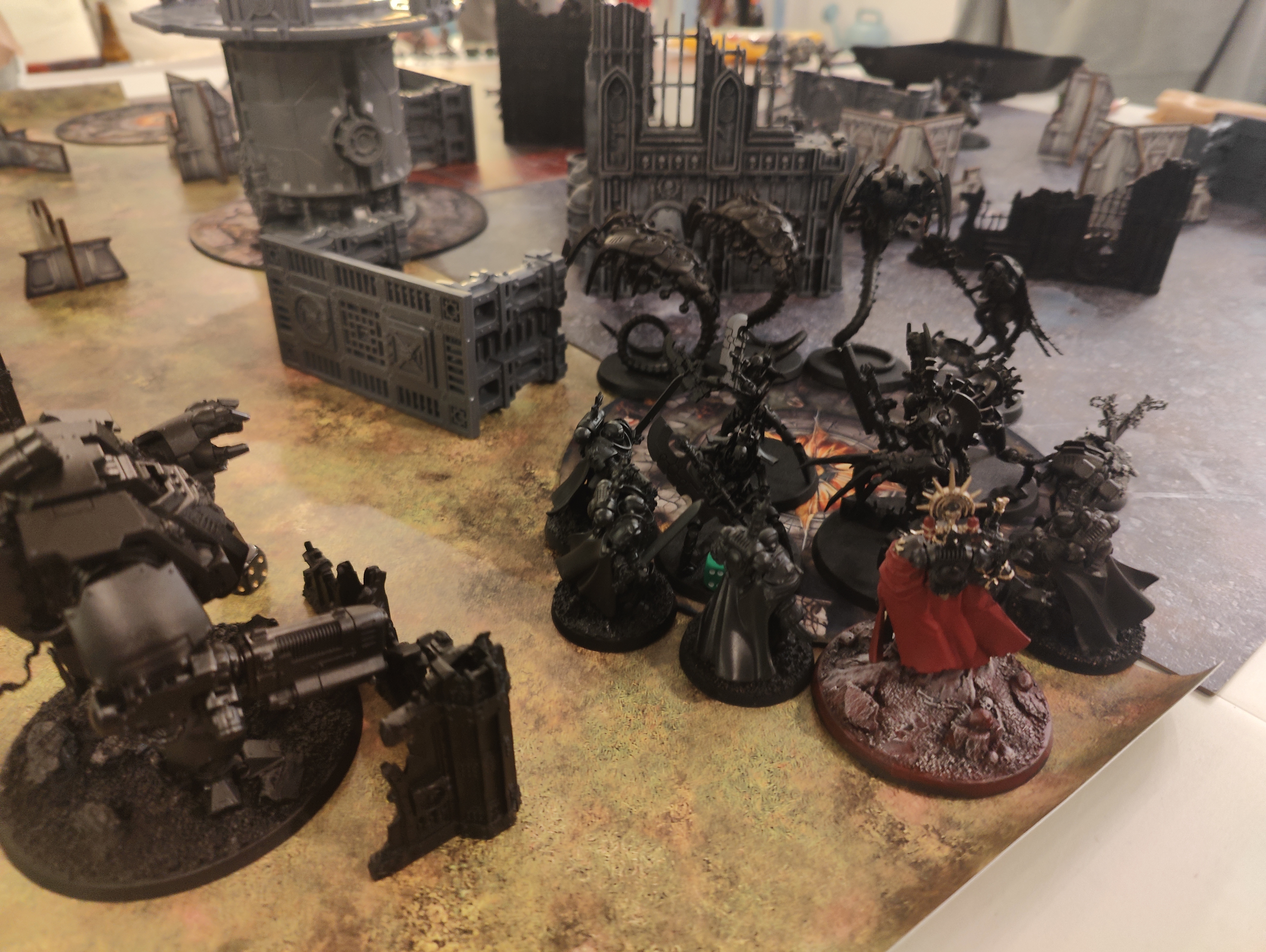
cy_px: 476
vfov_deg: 59.0
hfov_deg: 73.9
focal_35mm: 23
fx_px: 842
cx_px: 633
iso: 400
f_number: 1.8
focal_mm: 6.06
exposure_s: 1/20
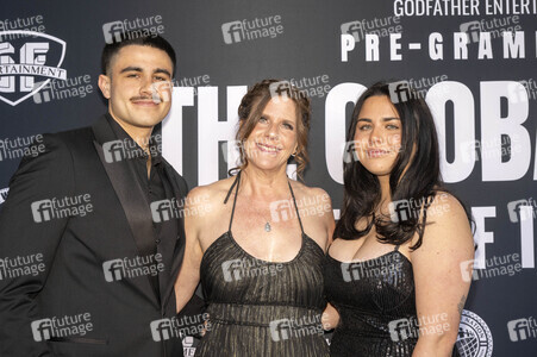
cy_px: 178
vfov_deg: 28.6
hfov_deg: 41.9
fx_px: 701
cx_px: 268
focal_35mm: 47
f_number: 5.6
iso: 800
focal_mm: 47
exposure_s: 1/200
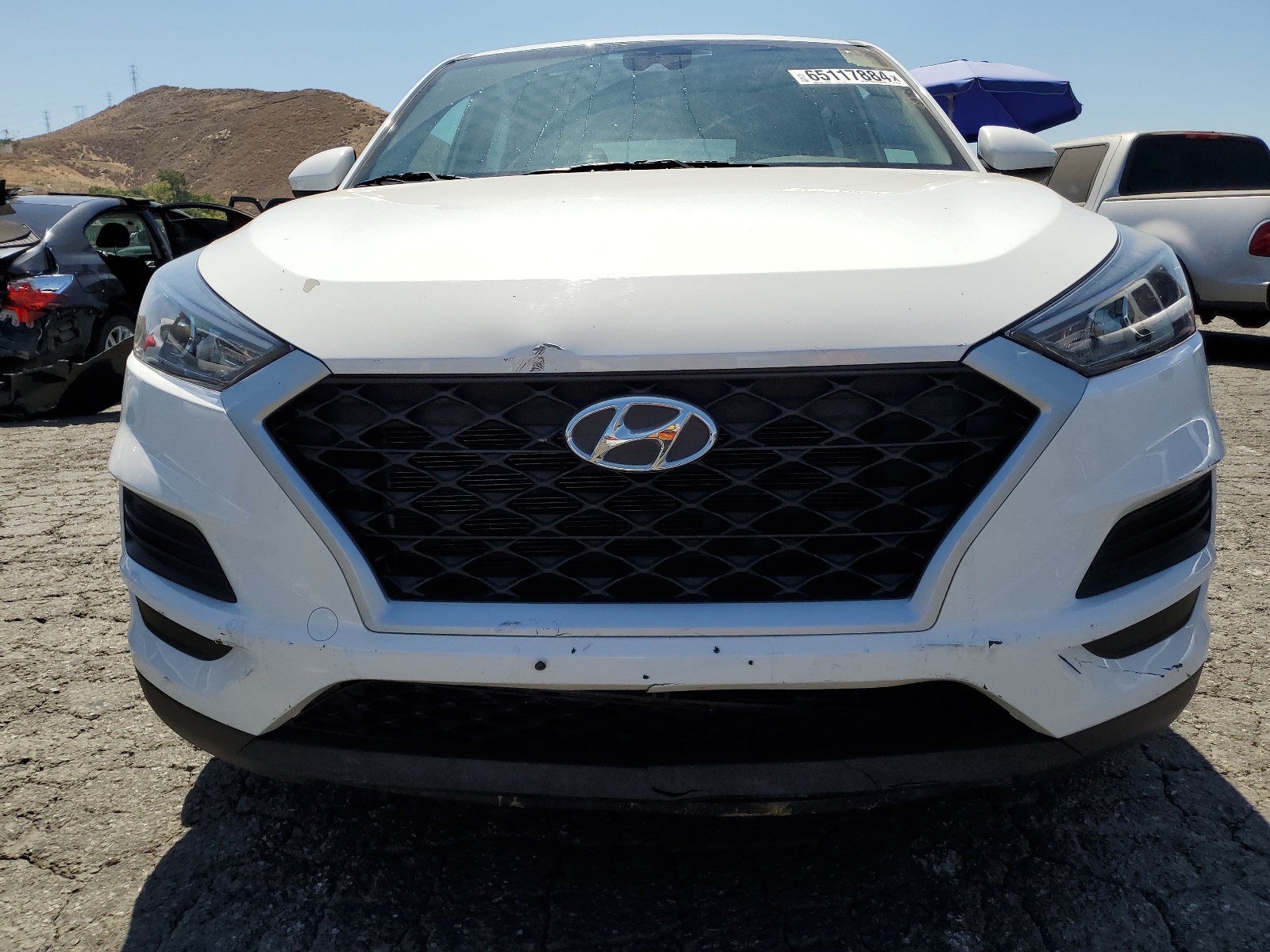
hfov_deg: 67.3
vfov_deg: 53.1
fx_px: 954
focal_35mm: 26
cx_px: 635
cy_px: 476
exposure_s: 1/5000
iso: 50
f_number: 1.5
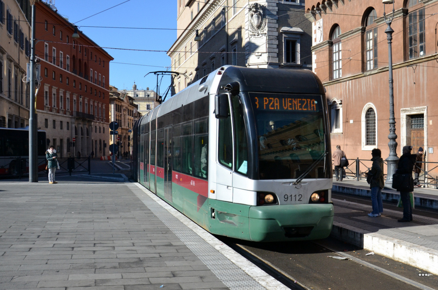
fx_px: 328
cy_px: 145
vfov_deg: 47.7
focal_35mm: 27
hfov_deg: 67.5
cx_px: 219
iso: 400
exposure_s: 1/1600
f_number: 5.6
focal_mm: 18
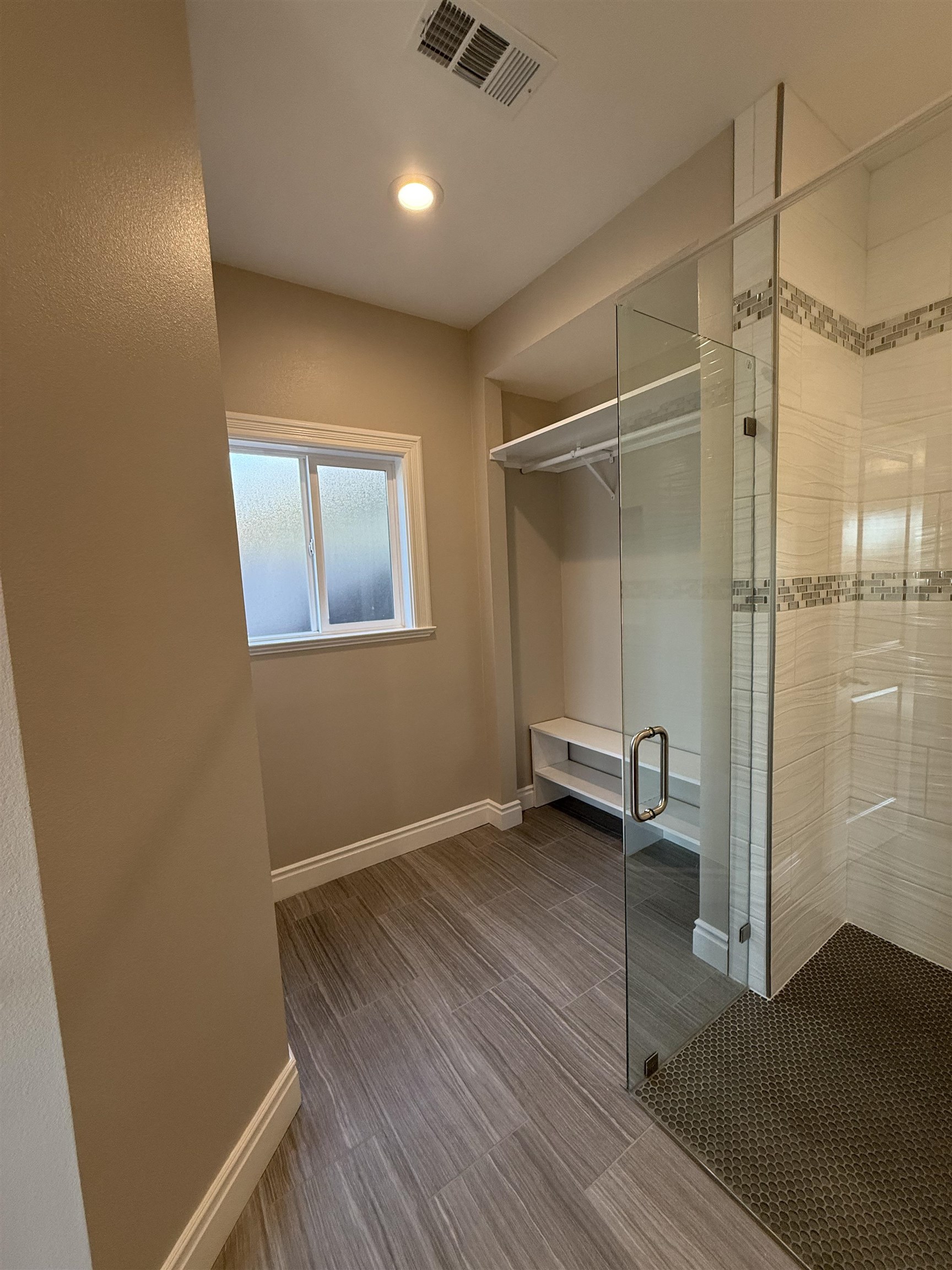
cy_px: 635
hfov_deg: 85.7
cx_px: 476
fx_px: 513
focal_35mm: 14
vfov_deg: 102.1
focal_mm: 2.22
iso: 200
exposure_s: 1/120
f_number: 2.2
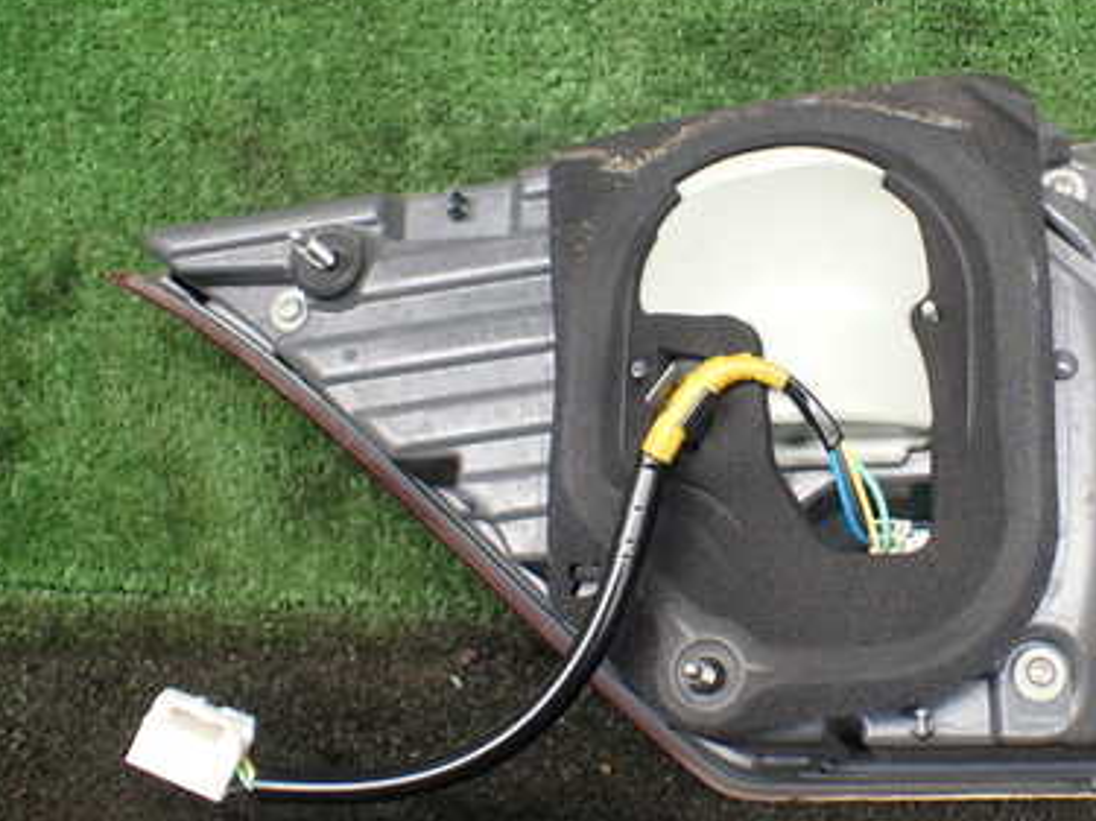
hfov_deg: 38.7
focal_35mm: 48
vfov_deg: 30.2
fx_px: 1519
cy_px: 383
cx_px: 810
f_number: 2.3
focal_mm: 5.4
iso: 160
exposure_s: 1/125
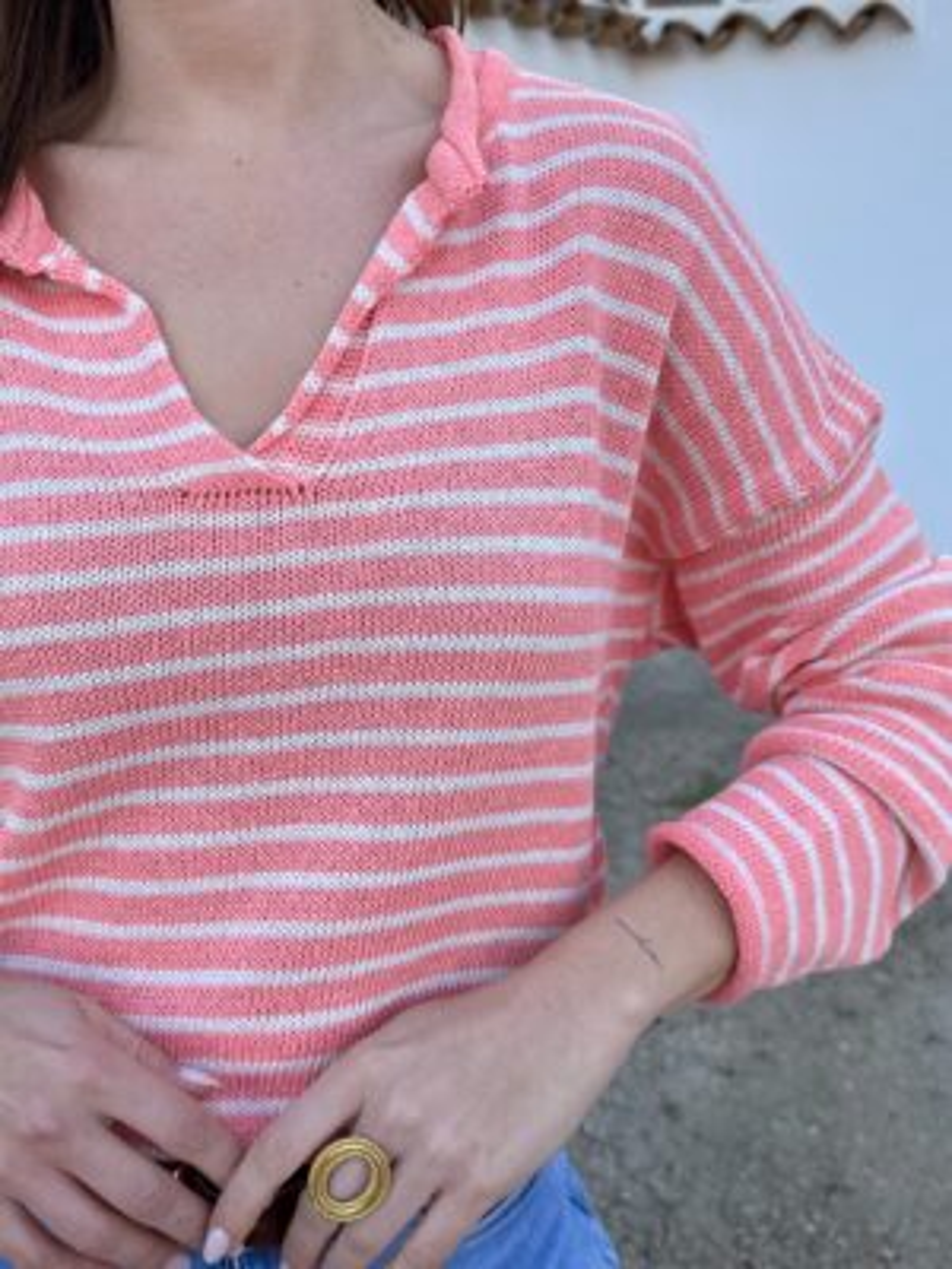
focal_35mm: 24
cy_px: 634
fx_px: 880
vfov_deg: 71.6
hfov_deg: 56.8
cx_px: 476
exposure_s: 1/735
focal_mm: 6.76
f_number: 1.78
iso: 80
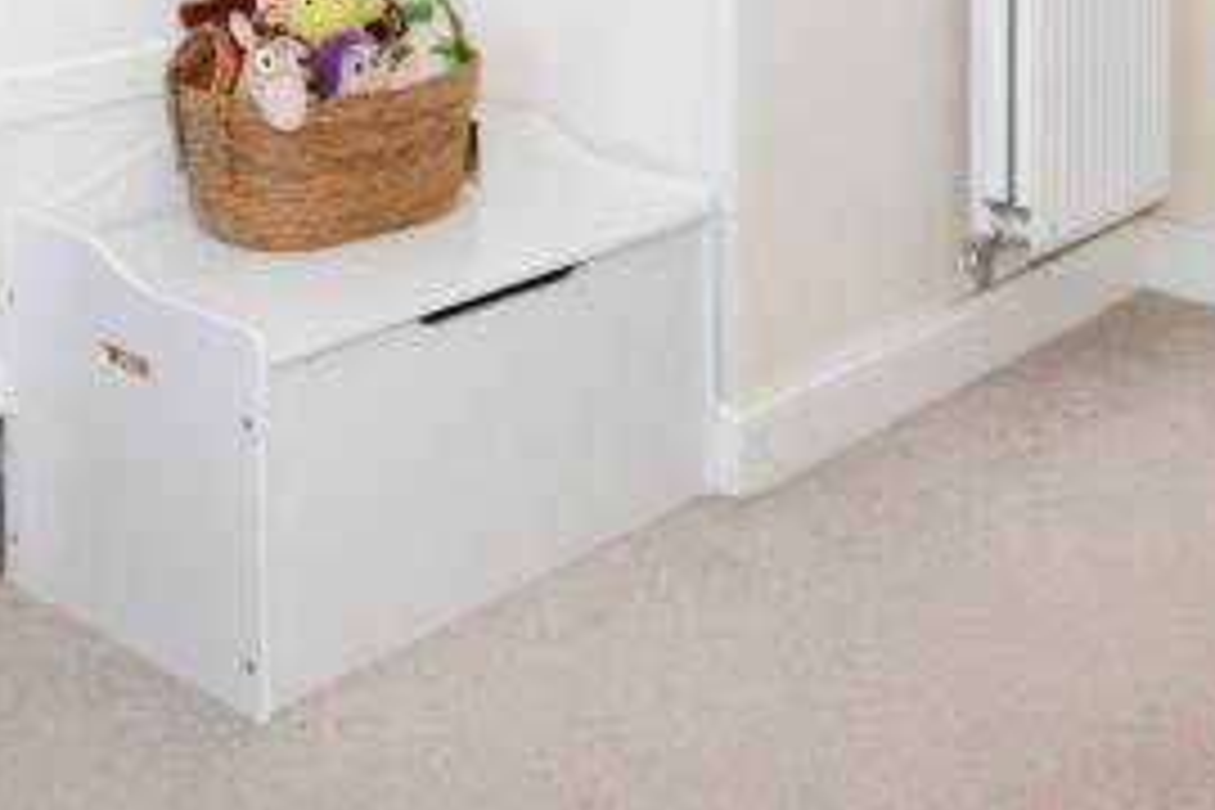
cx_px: 486
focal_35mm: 57
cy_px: -308
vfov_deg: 21.1
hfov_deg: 34.9
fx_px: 1924
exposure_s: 1/60
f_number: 16
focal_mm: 10
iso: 1000
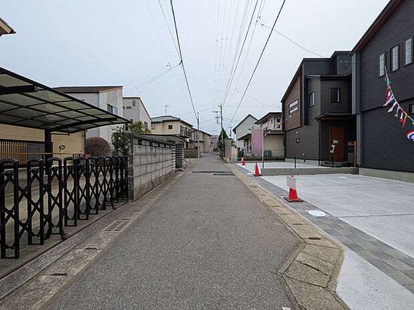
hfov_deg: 102.1
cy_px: 155
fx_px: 167
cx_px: 207
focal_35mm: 14
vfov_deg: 85.7
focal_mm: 1.83
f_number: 2.2
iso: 49
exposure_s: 1/1923
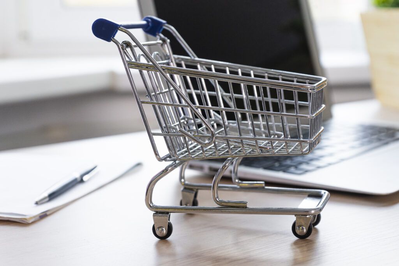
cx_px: 200
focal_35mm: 70
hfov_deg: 28.8
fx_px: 776
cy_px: 133
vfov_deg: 19.5
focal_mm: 70
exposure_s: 1/80
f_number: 7.1
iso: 800
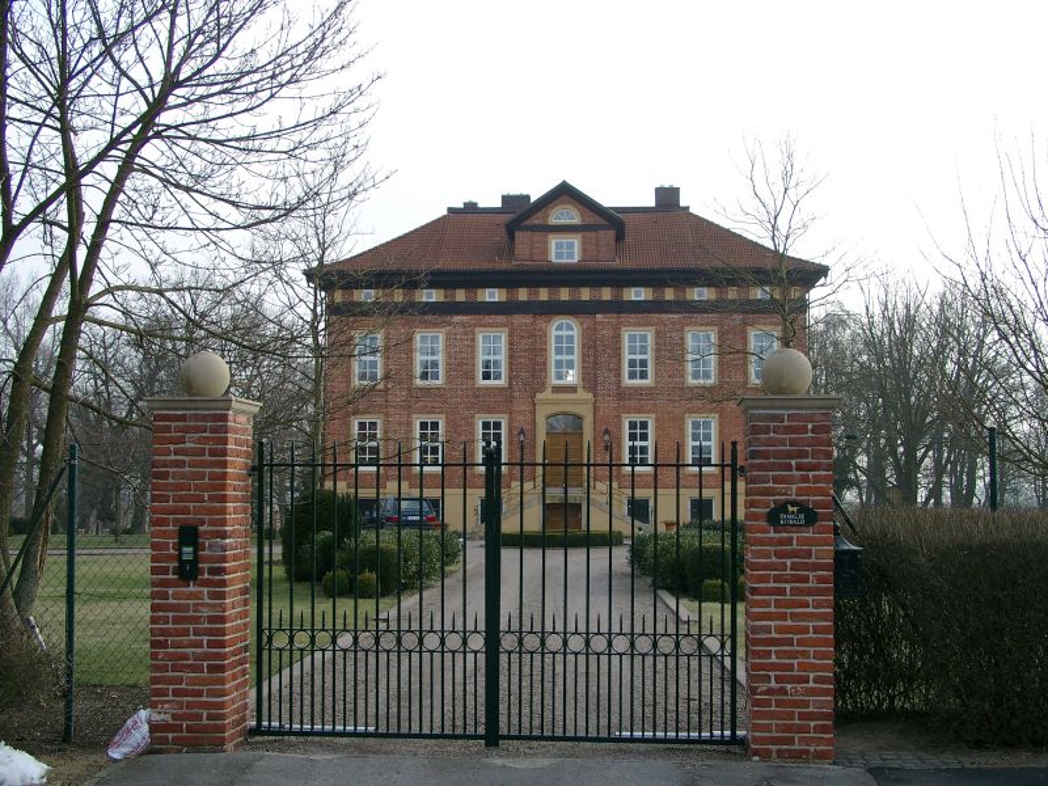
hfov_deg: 44.8
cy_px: 393
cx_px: 524
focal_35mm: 42
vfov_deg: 34.3
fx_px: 1272
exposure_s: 1/308
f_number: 4
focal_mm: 8.82
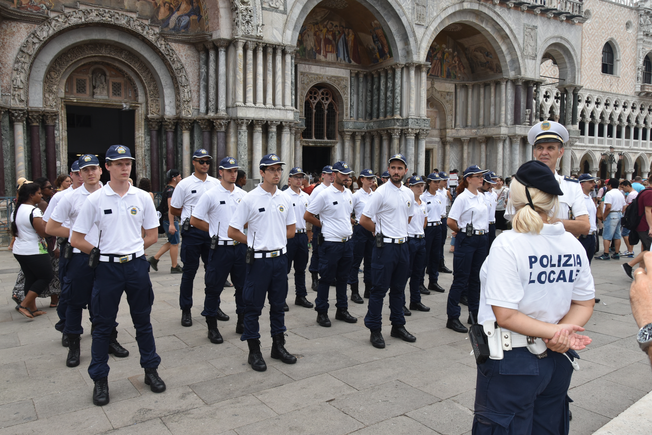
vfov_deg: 48.0
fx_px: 489
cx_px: 326
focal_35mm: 27
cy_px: 218
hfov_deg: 67.4
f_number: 9
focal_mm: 18
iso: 200
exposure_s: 1/200
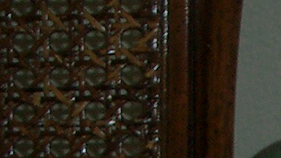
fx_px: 1512
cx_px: 404
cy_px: 478
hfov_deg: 10.3
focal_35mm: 203
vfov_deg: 5.6
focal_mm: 5.8
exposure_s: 1/40
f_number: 2.6
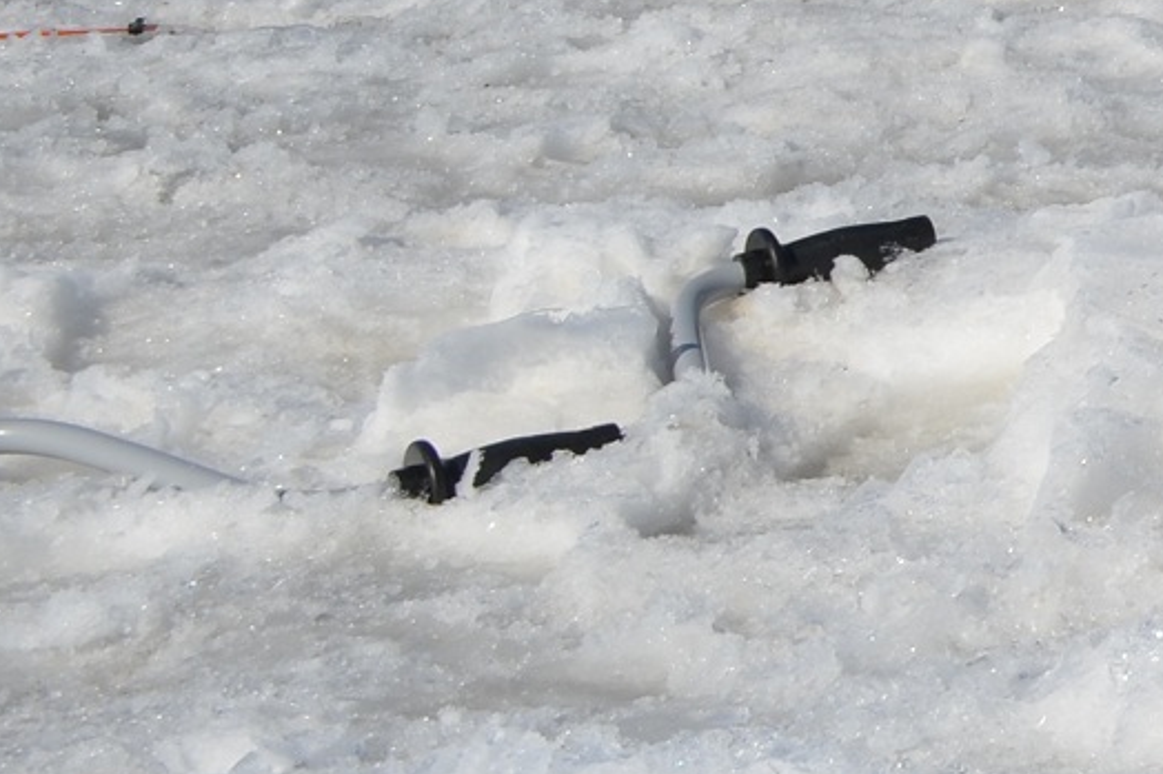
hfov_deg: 11.5
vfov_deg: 8.4
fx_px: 5005
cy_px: -776
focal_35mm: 155
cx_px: 2546
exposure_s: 1/400
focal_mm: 22
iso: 100
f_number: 10
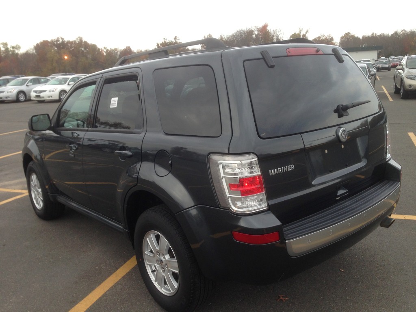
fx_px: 397
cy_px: 156
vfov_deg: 42.9
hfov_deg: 55.4
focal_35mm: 33
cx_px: 208
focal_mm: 4.13
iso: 50
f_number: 2.4
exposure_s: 1/218
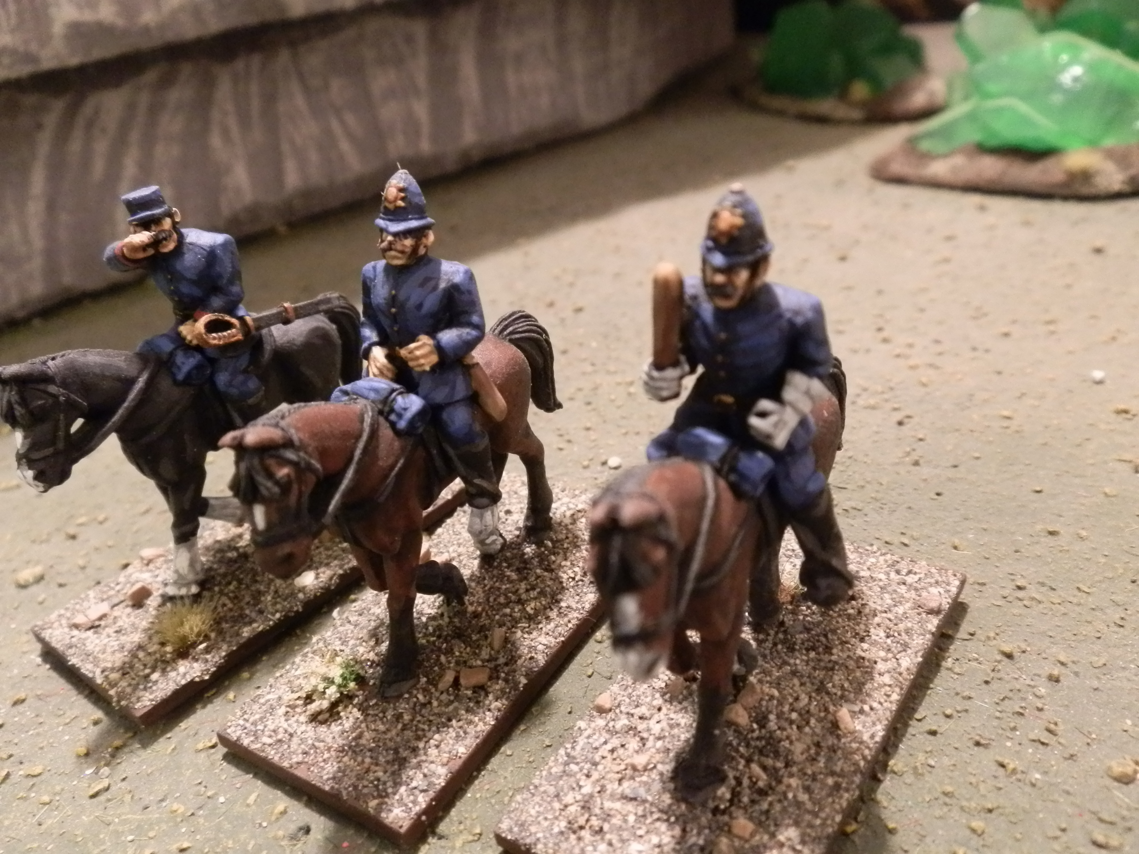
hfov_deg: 63.4
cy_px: 427
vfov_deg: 49.7
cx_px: 570
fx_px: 921
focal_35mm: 28
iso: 400
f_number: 3.1
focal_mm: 5
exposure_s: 1/25
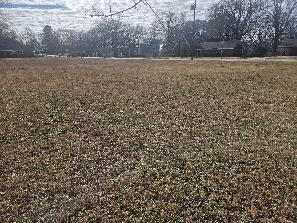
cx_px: 148
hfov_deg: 73.9
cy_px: 112
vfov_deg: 58.9
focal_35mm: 23
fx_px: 197
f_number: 1.8
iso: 25
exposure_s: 1/2470
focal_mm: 5.4
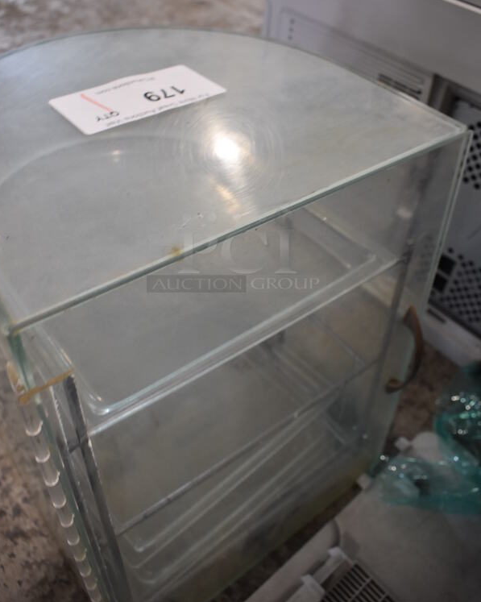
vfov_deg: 56.9
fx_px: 552
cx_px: 237
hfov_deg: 47.1
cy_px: 250
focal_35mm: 31
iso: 800
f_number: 5
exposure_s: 1/60
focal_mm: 18
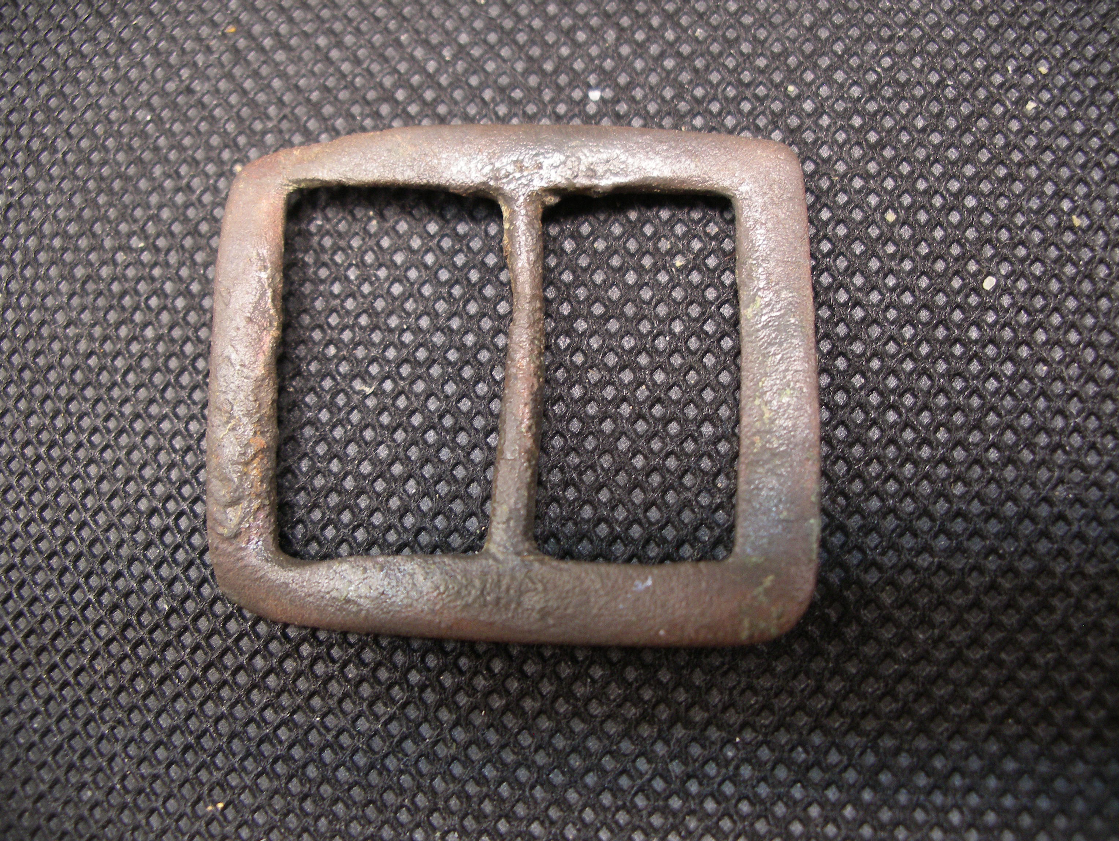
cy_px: 420
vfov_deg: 38.7
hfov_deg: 50.1
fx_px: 1197
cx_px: 560
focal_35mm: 37
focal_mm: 7.8
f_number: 2.8
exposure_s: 1/30
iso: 200
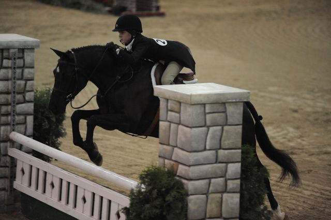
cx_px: 166
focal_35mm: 180
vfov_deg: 7.6
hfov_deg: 11.4
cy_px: 110
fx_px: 1654
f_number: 2.8
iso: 6400
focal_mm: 180
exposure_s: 1/400
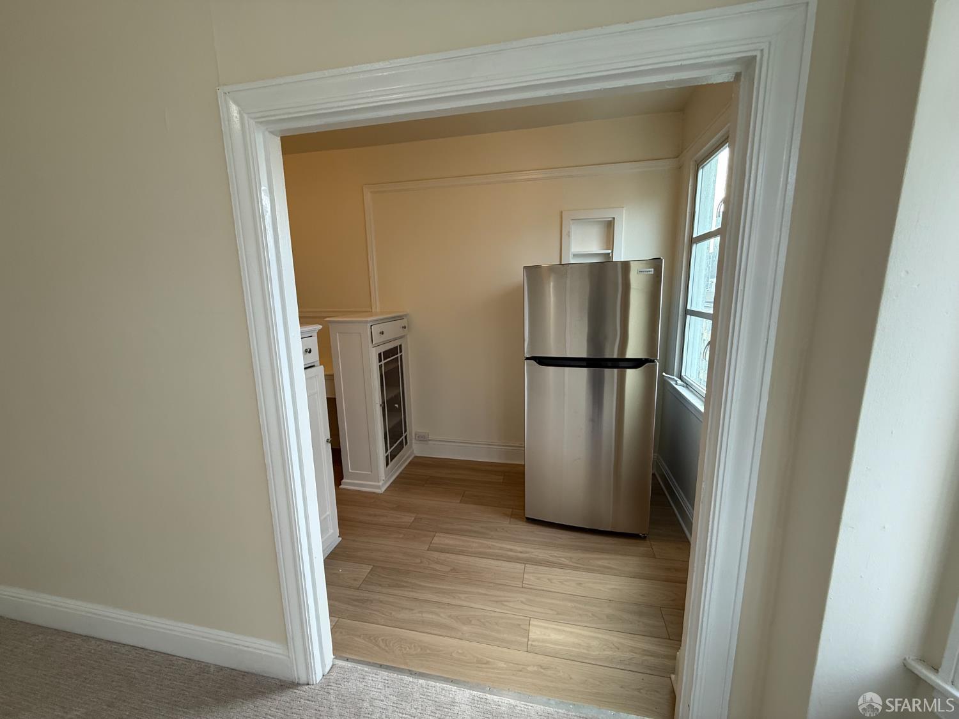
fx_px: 388
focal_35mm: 14
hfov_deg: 102.1
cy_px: 360
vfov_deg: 85.7
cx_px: 480
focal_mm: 2.22
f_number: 2.2
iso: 125
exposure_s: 1/120
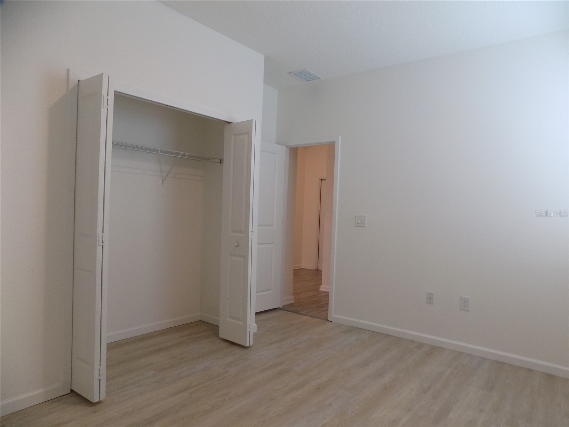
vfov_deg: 58.9
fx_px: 378
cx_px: 284
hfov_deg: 73.9
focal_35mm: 23
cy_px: 214
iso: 140
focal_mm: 4
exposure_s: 1/30
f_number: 3.1
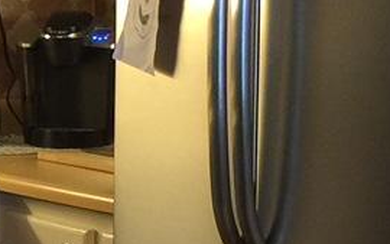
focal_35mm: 186
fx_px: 1978
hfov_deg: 10.2
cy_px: 95
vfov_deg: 7.1
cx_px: -458
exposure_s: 1/15
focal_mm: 4.15
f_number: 2.2
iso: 50
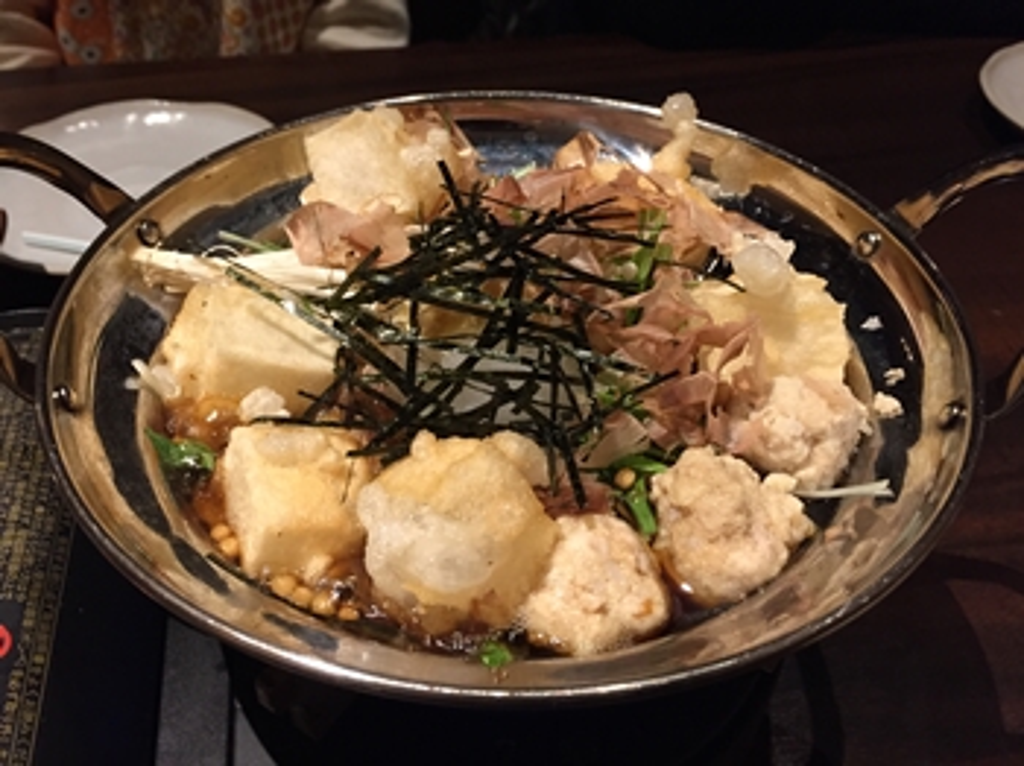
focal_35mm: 29
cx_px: 512
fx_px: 857
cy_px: 383
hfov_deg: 61.7
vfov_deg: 48.2
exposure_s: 1/30
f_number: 2.2
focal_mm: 4.15
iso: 125
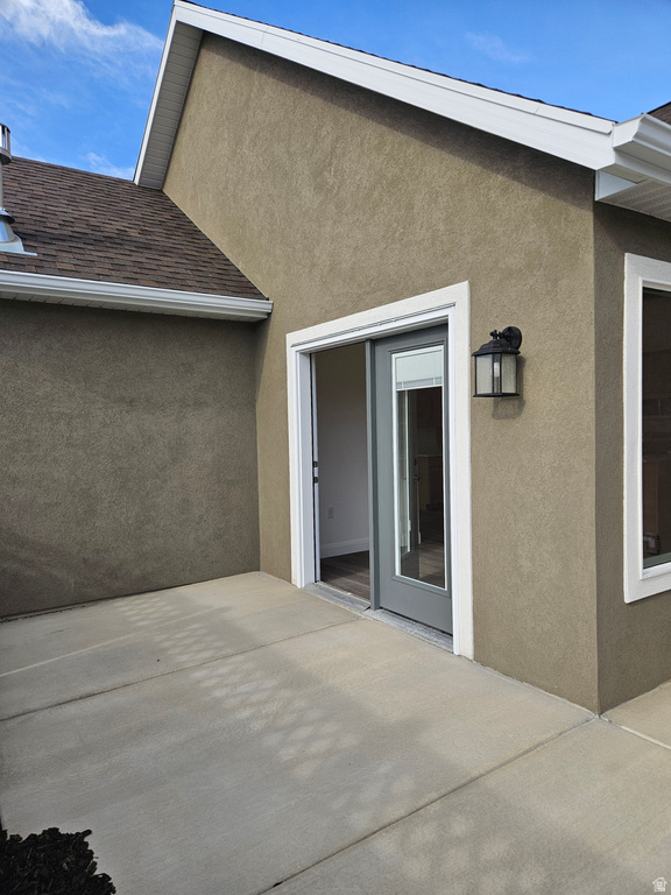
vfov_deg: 73.9
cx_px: 336
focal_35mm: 23
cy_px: 448
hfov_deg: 58.9
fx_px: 594
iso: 50
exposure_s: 1/2000
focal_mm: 5.4
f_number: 1.8
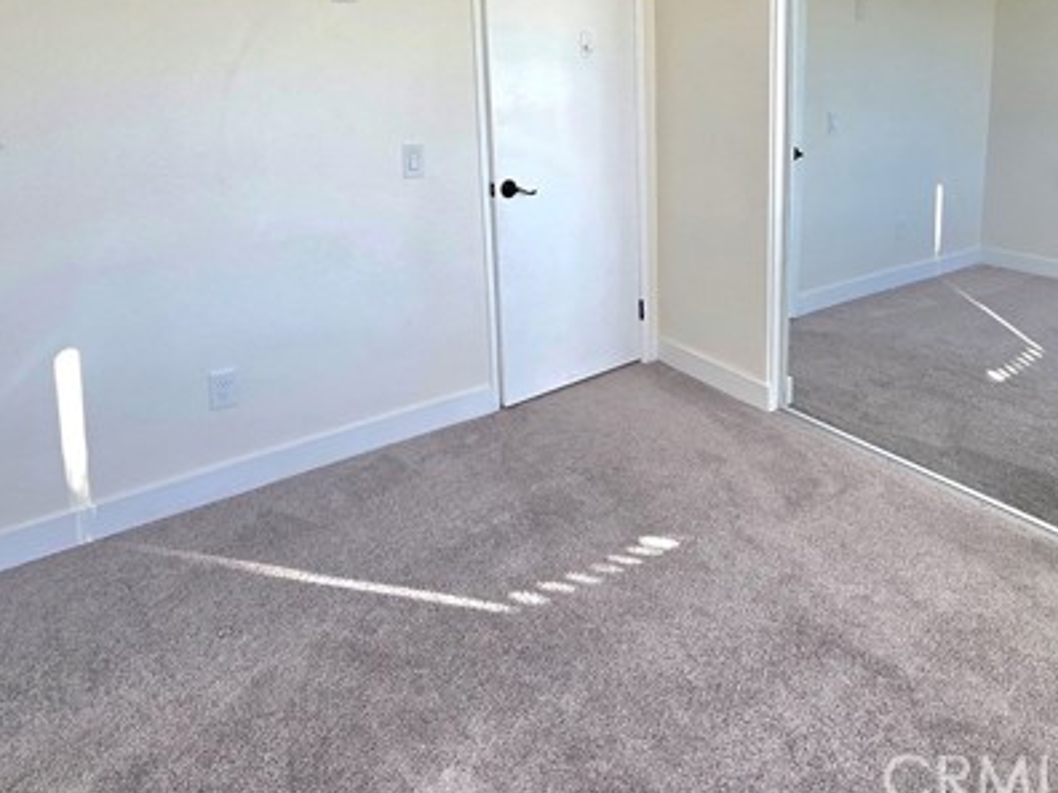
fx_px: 642
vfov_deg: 59.2
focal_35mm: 21
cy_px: 176
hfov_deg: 79.0
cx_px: 532
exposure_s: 1/120
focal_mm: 2.2
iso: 80
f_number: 2.2
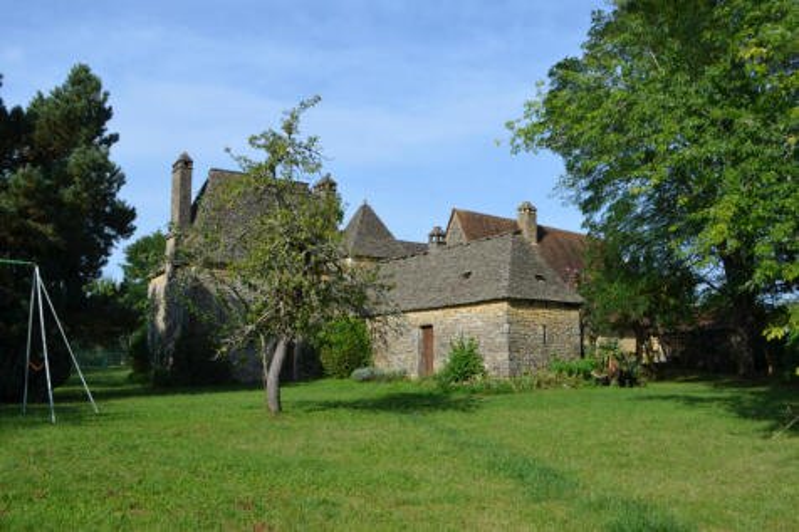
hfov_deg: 57.2
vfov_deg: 39.9
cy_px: 266
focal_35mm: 33
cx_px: 400
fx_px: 732
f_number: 8
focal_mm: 22
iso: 100
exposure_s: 1/250
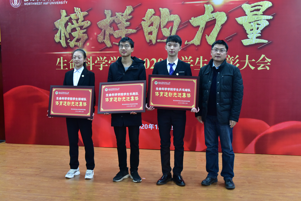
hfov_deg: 50.7
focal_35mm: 38
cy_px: 100
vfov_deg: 35.1
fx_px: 318
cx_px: 150
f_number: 4.5
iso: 3600
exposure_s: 1/40
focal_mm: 38
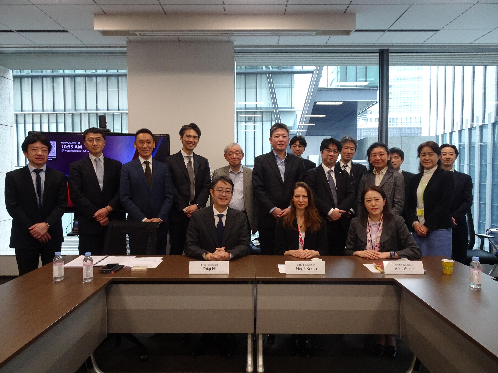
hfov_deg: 71.6
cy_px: 186
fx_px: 345
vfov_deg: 56.8
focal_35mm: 24
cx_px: 249
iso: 250
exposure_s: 1/40
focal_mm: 4.1
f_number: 3.5
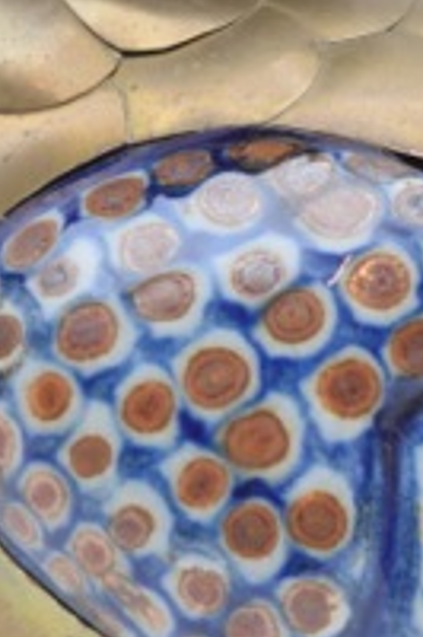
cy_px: 514
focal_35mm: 265
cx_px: 585
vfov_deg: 7.8
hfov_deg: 5.2
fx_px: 4671
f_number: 5.6
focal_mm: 55
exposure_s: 1/125
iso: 800
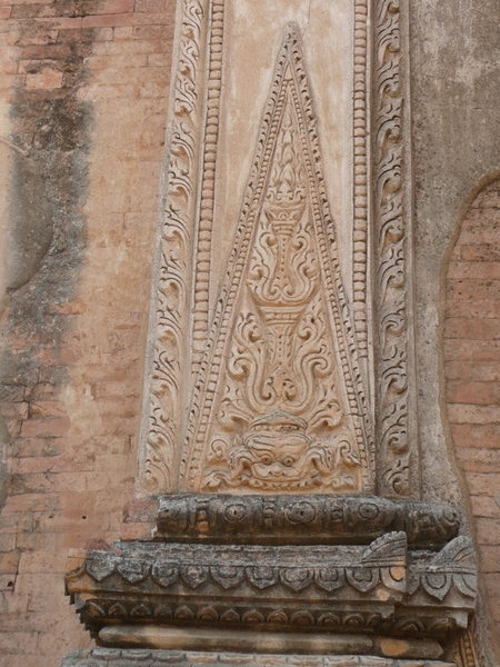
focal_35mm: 67
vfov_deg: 29.0
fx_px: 1290
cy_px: 334
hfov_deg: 21.9
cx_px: 250
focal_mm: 11
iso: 100
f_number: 4.5
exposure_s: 1/100
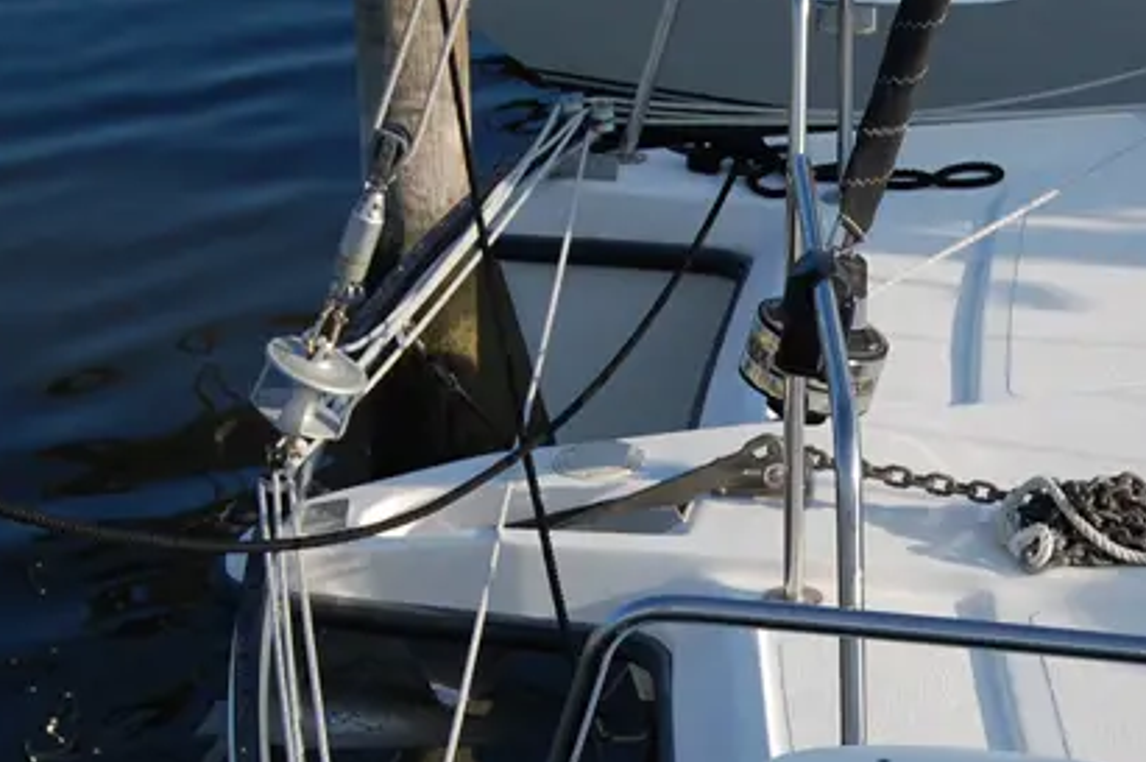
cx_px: 873
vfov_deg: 12.3
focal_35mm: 111
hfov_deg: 18.3
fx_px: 3529
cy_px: 561
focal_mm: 38
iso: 200
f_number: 9
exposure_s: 1/320
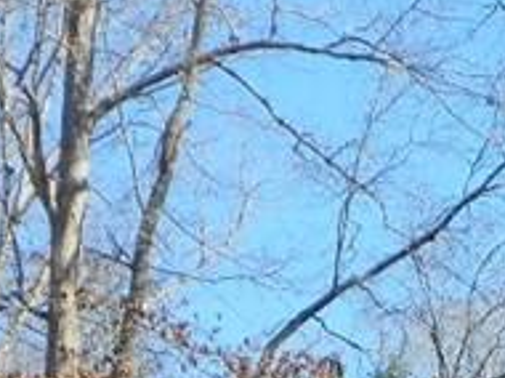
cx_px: 431
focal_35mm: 270
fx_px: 3934
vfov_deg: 5.4
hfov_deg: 7.3
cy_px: 713
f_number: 4
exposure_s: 1/320
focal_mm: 8.9
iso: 64
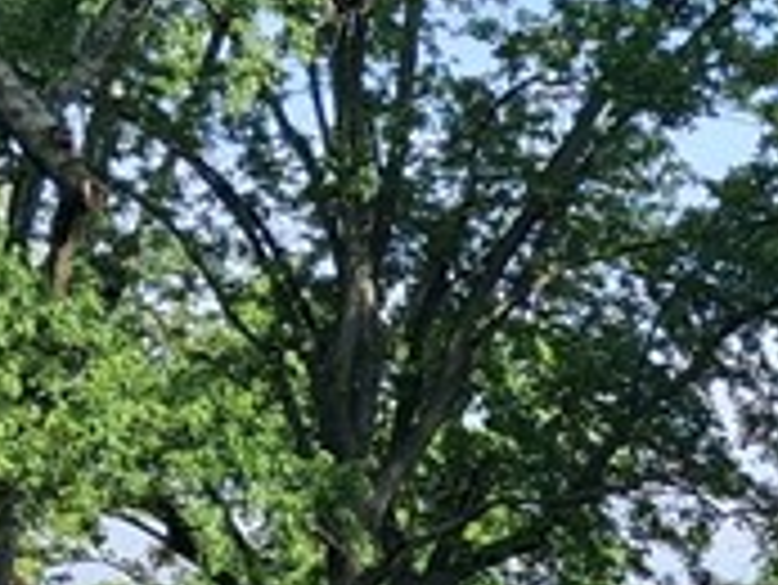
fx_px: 3599
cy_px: 1004
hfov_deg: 11.1
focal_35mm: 160
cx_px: 1583
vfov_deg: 8.9
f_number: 1.8
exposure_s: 1/352
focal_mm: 4
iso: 25
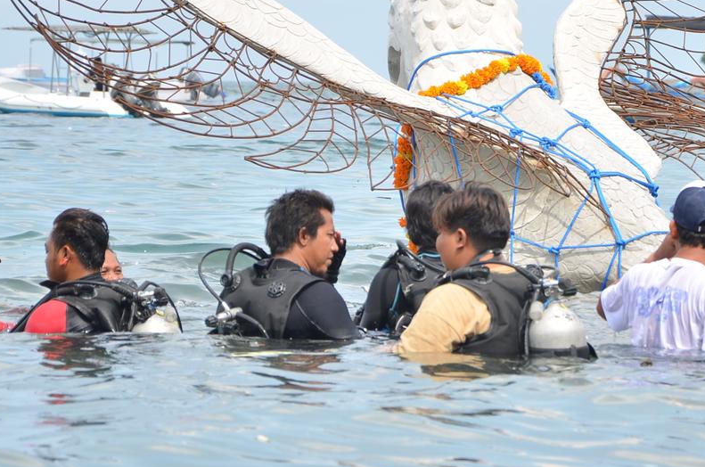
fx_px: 5980
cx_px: 522
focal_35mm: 306
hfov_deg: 6.7
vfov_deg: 4.5
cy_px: 75
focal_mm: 105
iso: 100
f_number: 5.6
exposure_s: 1/320
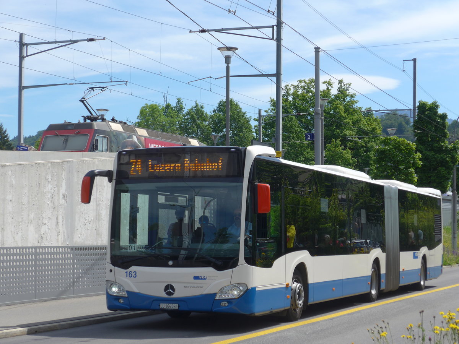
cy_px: 172
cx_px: 230
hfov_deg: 24.4
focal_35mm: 80
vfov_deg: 18.4
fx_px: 1061
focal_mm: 16
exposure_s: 1/640
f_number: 4.4
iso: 80
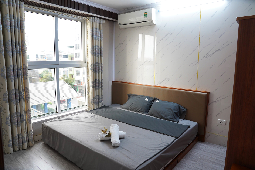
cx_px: 128
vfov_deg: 53.1
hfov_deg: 73.7
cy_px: 85
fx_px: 170
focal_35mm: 24
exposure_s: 1/60
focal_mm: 24
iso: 1000
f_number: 5.6
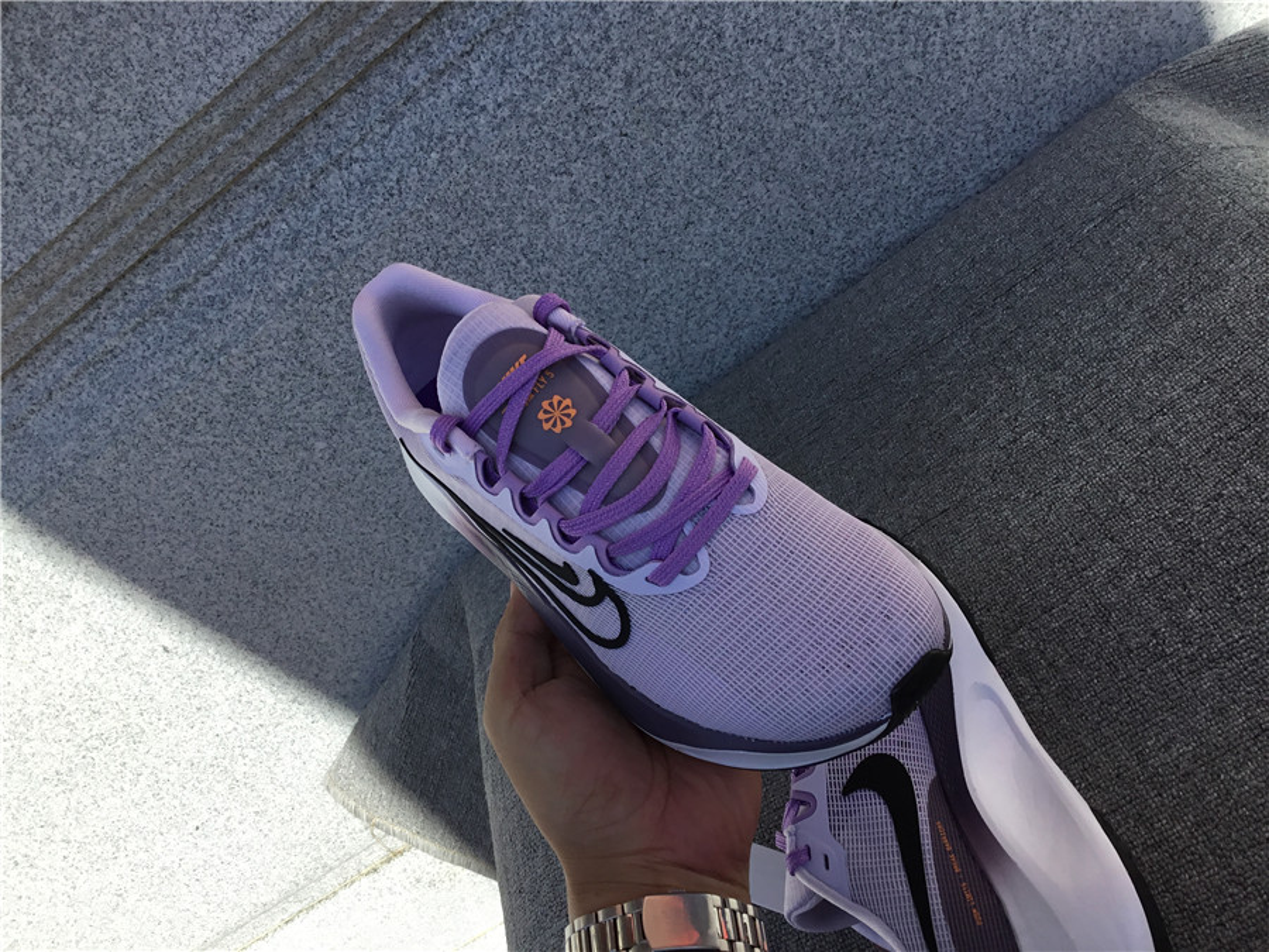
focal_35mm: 31
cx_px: 634
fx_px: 1136
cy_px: 476
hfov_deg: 58.4
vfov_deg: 45.4
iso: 25
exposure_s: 1/831
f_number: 2.4
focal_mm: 3.3
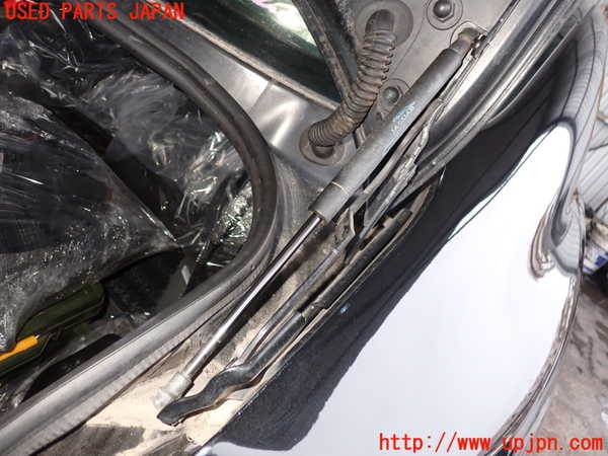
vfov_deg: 46.8
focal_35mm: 30
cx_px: 304
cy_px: 228
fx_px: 527
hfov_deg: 60.0
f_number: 2.3
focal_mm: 5.4
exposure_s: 1/60
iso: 160
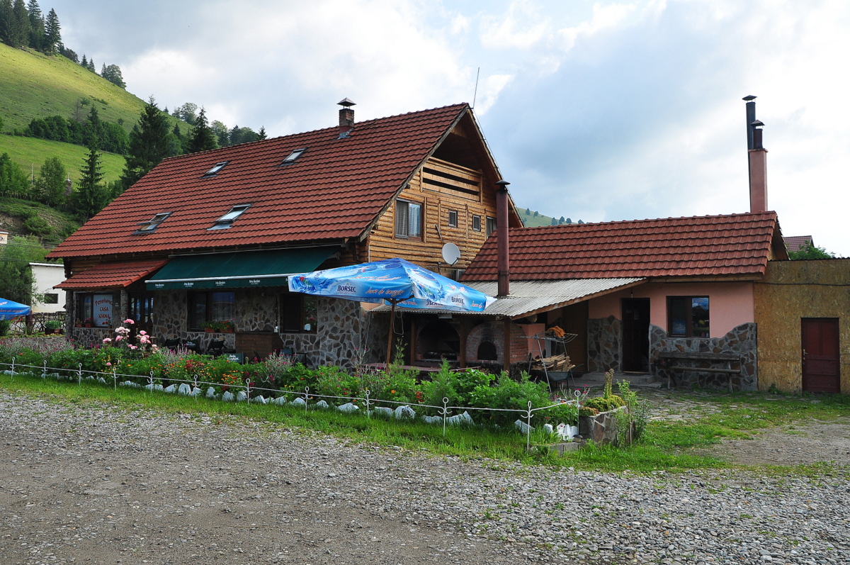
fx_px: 743
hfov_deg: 59.6
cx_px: 425
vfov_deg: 41.6
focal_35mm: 32
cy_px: 282
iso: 400
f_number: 9
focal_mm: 21
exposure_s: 1/320
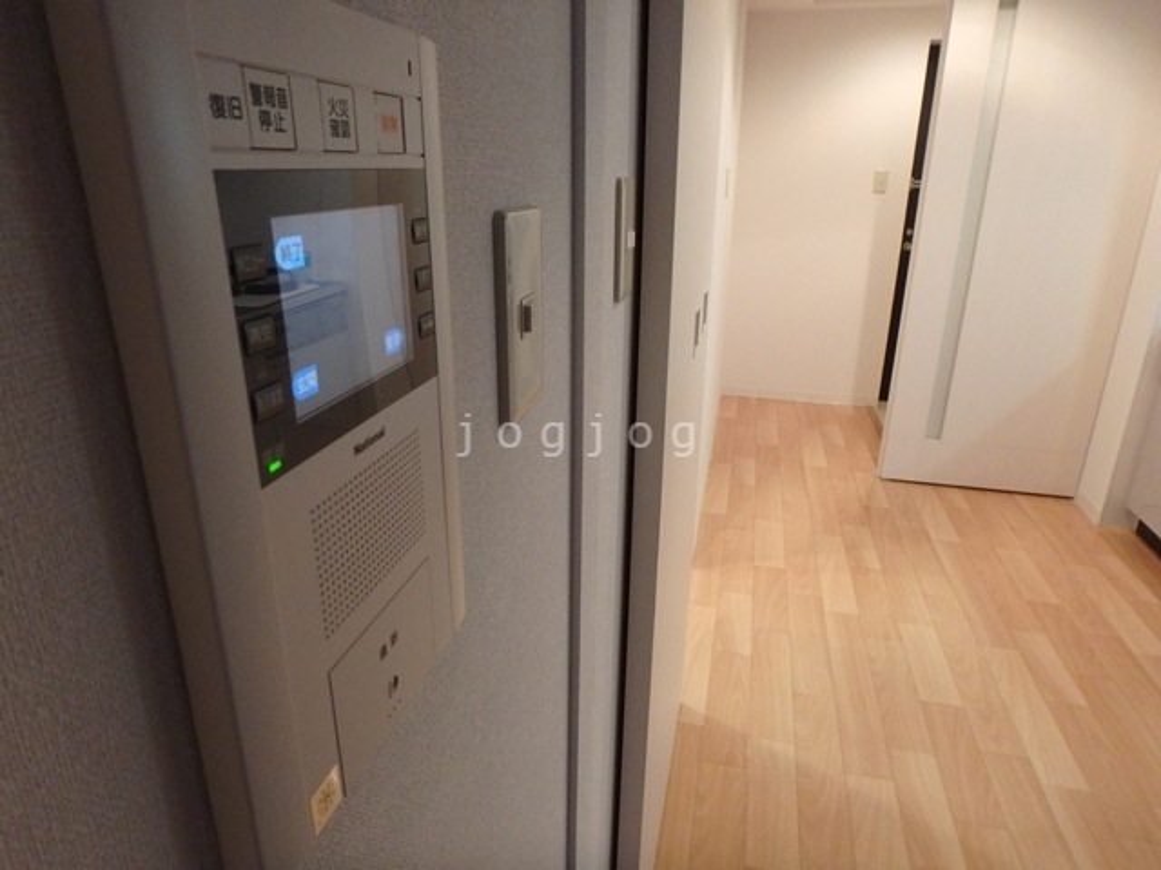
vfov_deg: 63.4
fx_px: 704
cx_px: 580
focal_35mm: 21
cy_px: 435
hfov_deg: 79.0
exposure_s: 1/30
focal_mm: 3.7
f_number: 3.5
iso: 500
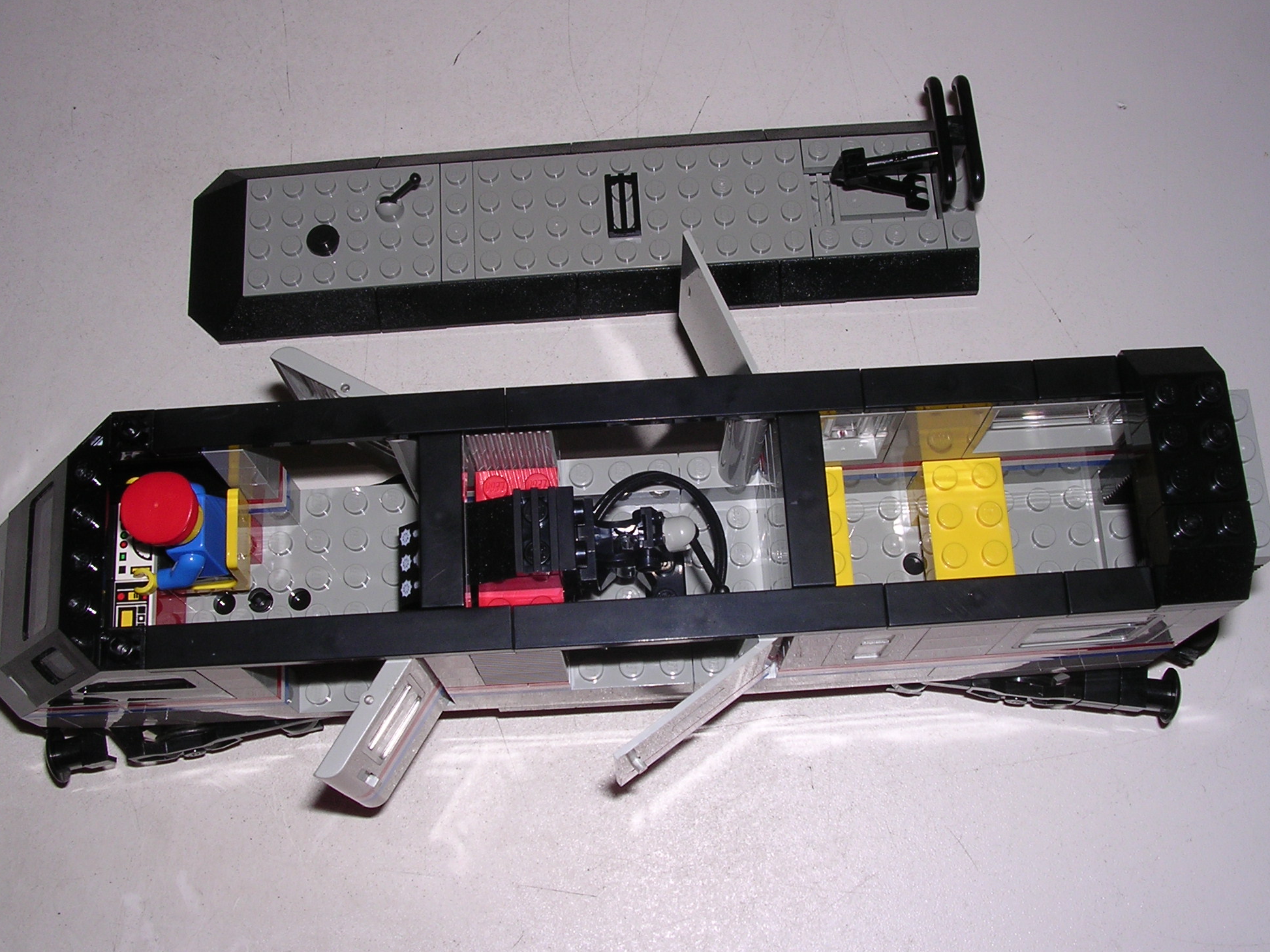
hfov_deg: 46.8
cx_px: 649
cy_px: 453
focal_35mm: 40
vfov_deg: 35.9
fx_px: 1467
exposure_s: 1/60.1
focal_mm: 5.8
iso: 100
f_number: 5.6
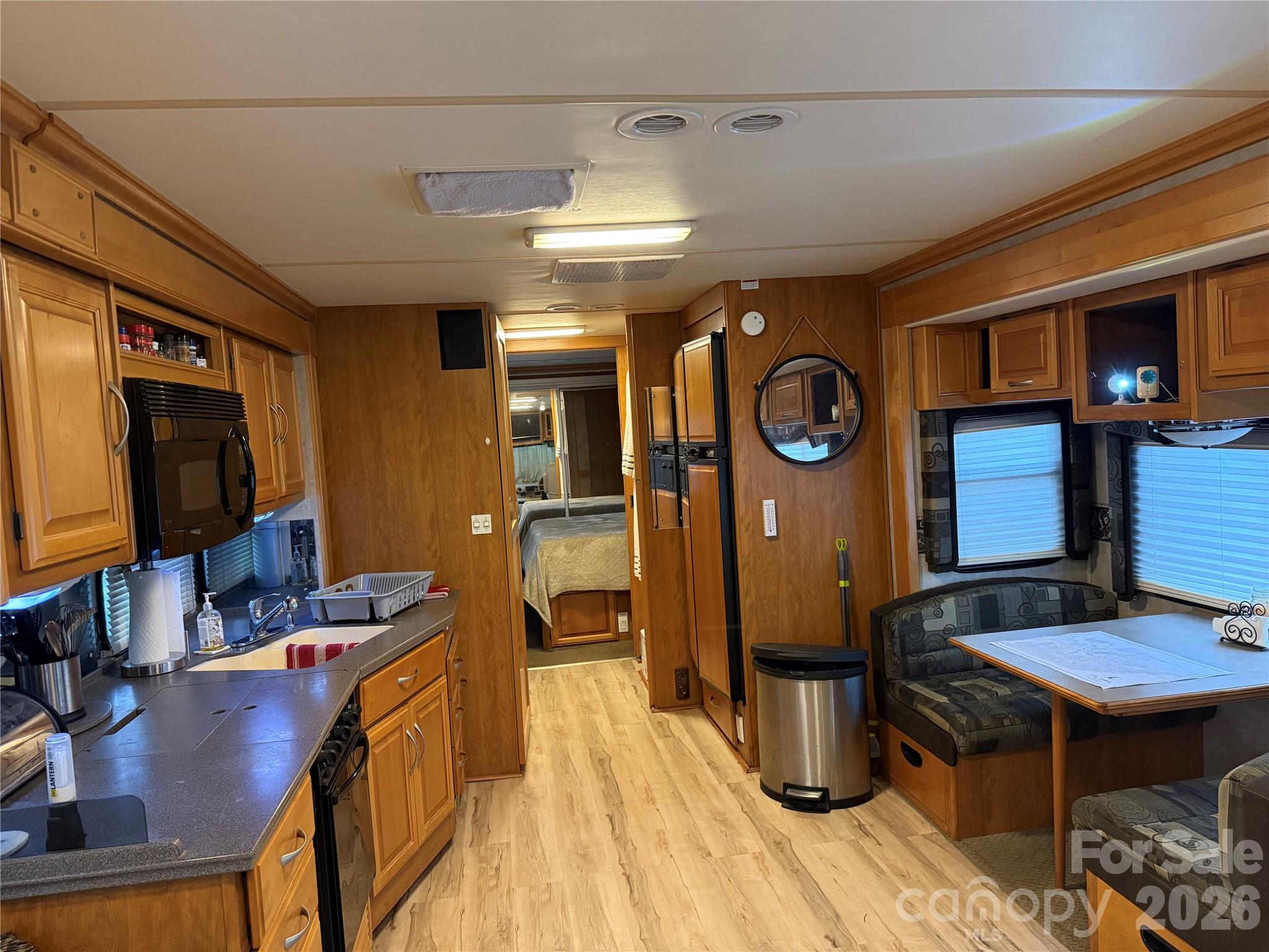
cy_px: 476
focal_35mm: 24
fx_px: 880
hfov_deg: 71.6
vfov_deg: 56.8
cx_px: 634
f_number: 1.78
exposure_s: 1/60
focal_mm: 6.76
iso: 500
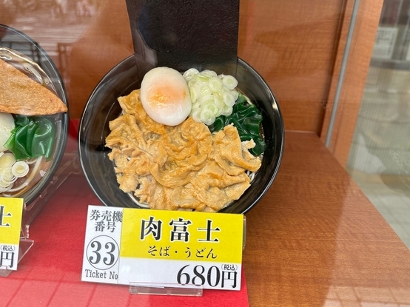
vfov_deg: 53.0
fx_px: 308
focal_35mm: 26
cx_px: 195
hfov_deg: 67.3
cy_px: 148
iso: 80
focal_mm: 6.86
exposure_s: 1/344
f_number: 1.78
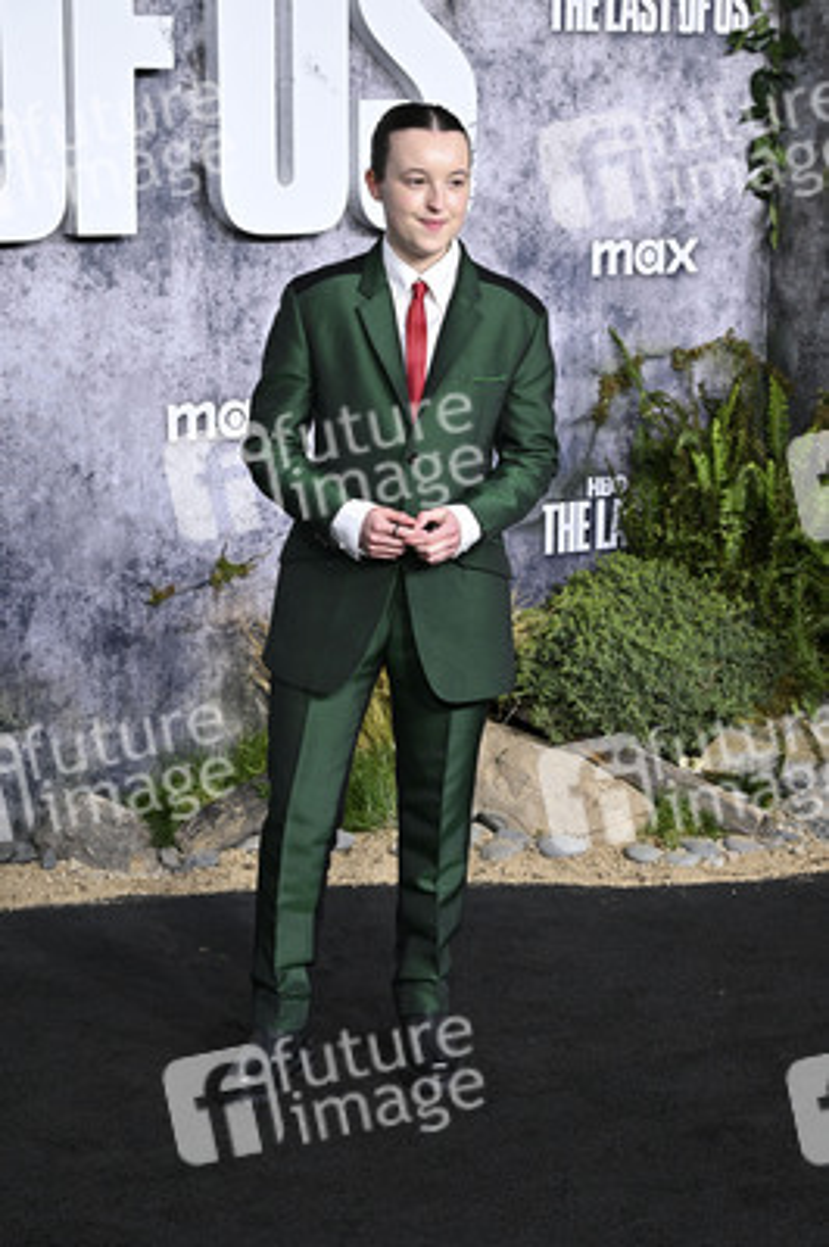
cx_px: 414
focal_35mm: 59
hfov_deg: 23.0
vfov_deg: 34.0
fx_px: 2041
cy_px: 624
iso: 400
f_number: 6.3
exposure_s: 1/250
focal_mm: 59
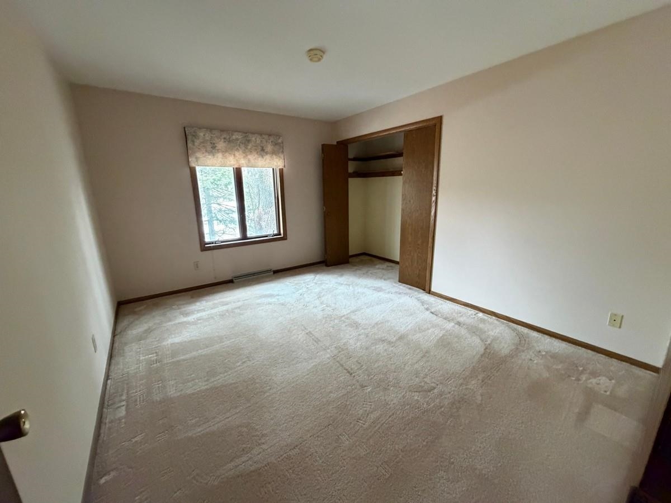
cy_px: 252
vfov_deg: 85.7
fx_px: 271
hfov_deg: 102.1
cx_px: 336
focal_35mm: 14
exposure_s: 1/60
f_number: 2.2
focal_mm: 2.22
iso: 640
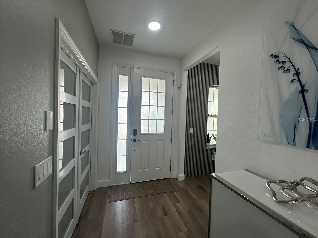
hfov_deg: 102.1
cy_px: 119
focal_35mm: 14
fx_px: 129
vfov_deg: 85.7
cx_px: 159
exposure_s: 1/120
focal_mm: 2.22
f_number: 2.2
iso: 40
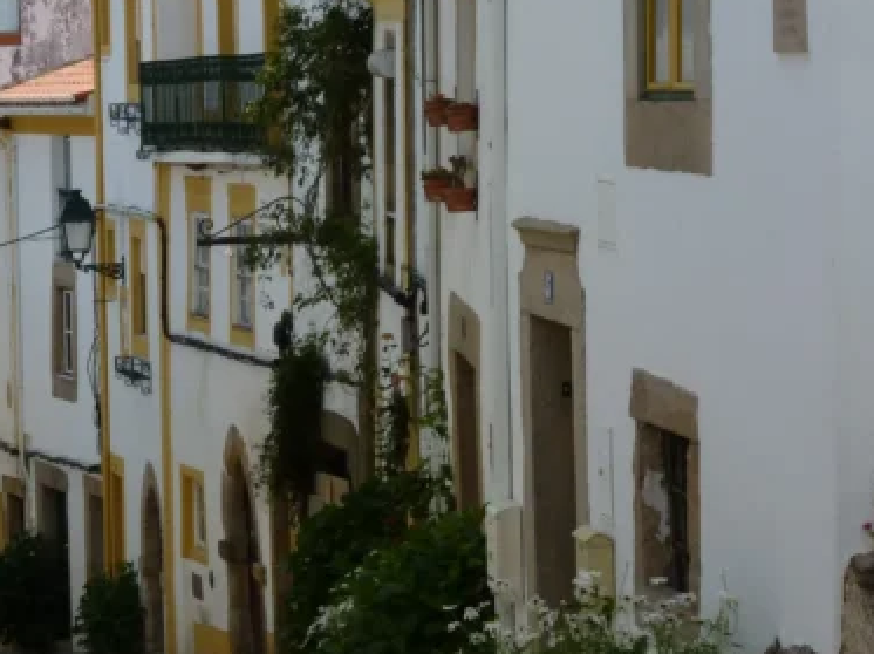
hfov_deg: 11.8
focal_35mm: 167
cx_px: 73
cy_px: 286
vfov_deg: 8.9
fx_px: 4212
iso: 80
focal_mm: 14.4
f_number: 5.6
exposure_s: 1/320
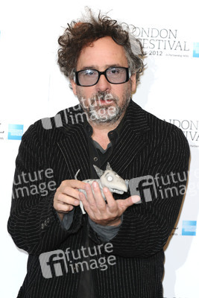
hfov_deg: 7.6
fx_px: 1491
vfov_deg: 11.4
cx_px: 100
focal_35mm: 180
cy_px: 149
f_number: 4
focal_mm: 120
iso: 320
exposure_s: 1/200
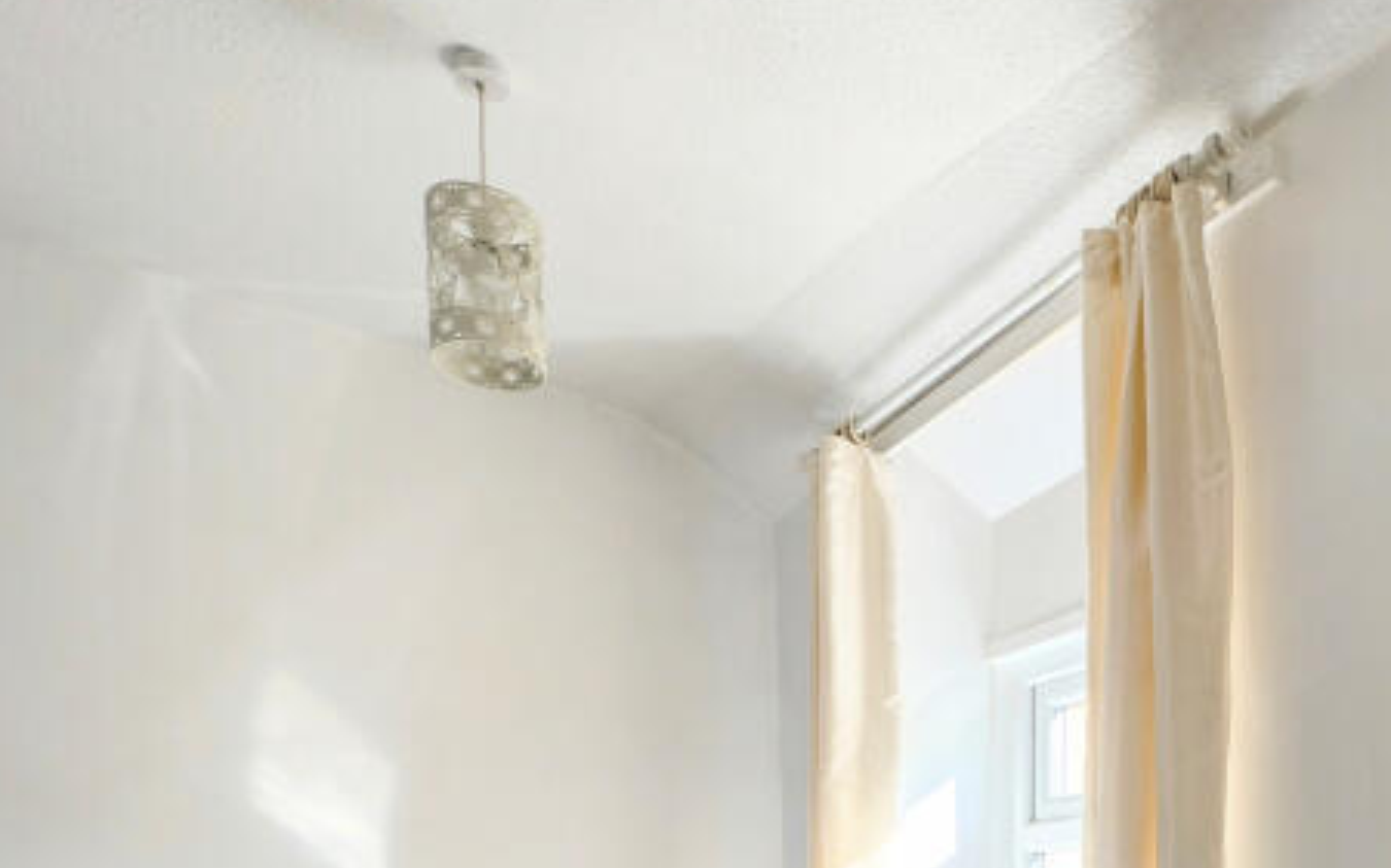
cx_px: 1079
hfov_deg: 60.3
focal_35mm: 29
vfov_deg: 34.4
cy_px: 1046
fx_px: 1099
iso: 59
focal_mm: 2.23
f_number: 1.95
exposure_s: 1/770
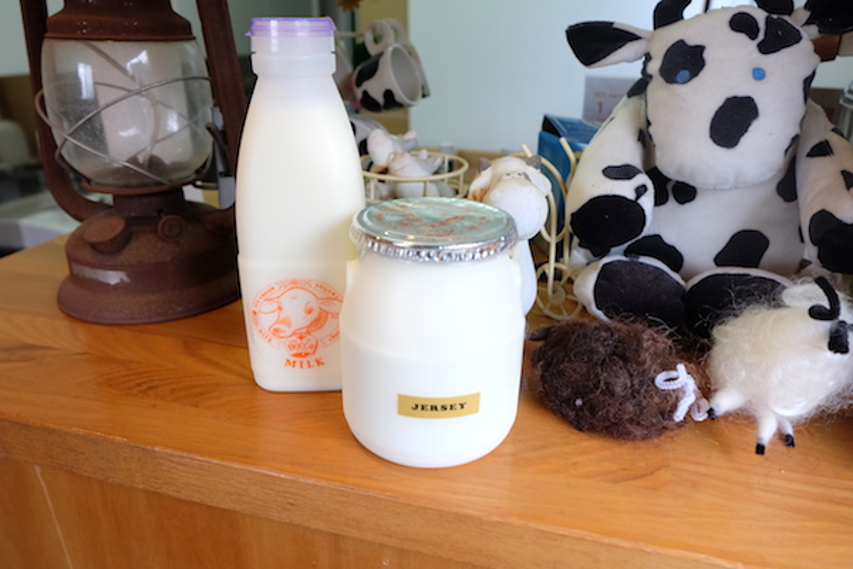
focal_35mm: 25
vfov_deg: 51.3
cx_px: 426
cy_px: 284
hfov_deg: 71.5
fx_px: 592
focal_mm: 16.7
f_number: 4
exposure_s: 1/60
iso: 500
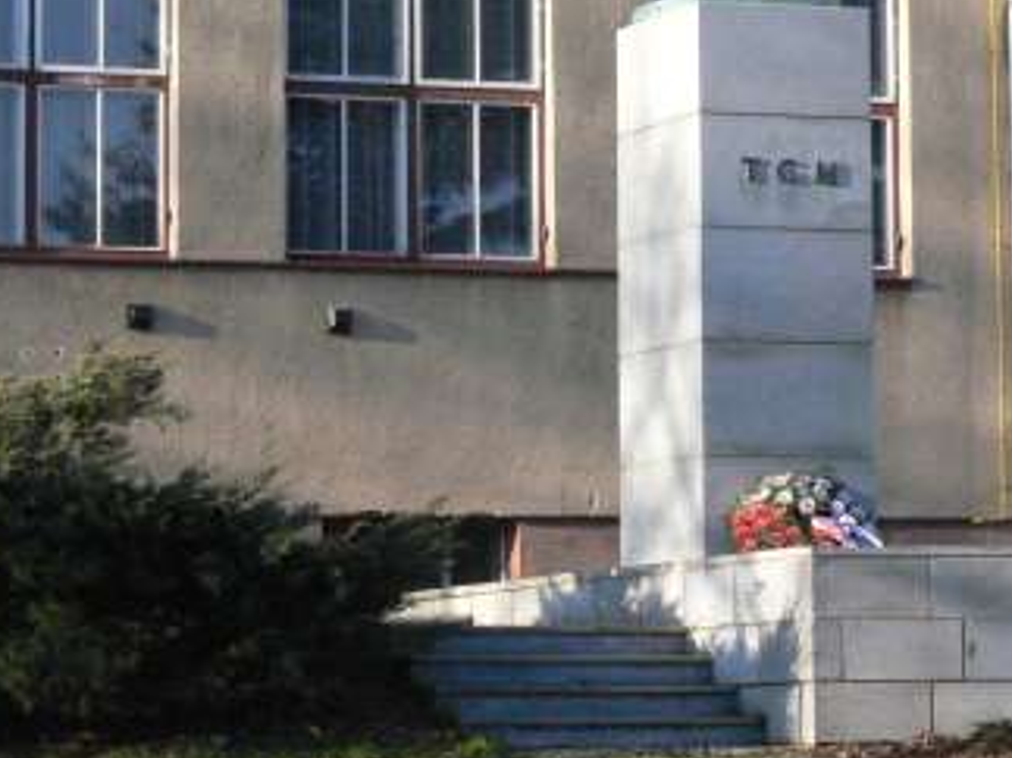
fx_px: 5728
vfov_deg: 7.6
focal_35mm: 196
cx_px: 832
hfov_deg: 10.1
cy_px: 91
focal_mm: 20.5
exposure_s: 1/500
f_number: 7.1
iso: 400
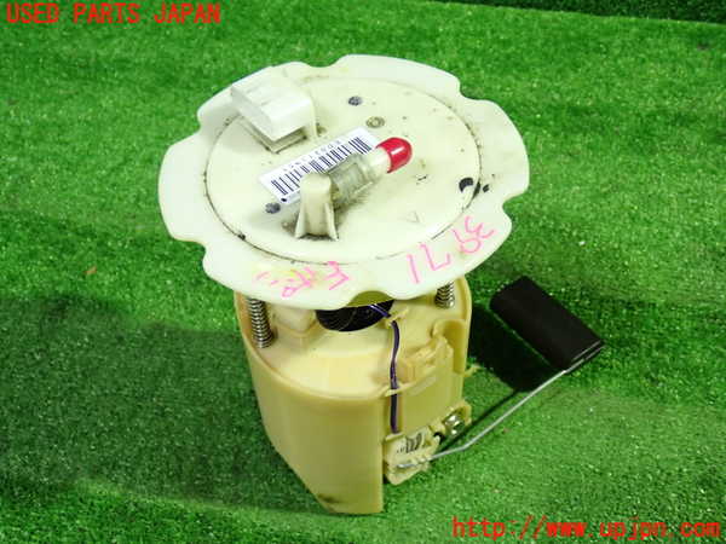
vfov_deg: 35.1
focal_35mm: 41
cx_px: 363
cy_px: 272
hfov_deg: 45.8
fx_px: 860
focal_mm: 7.31
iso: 800
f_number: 2.8
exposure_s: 1/30
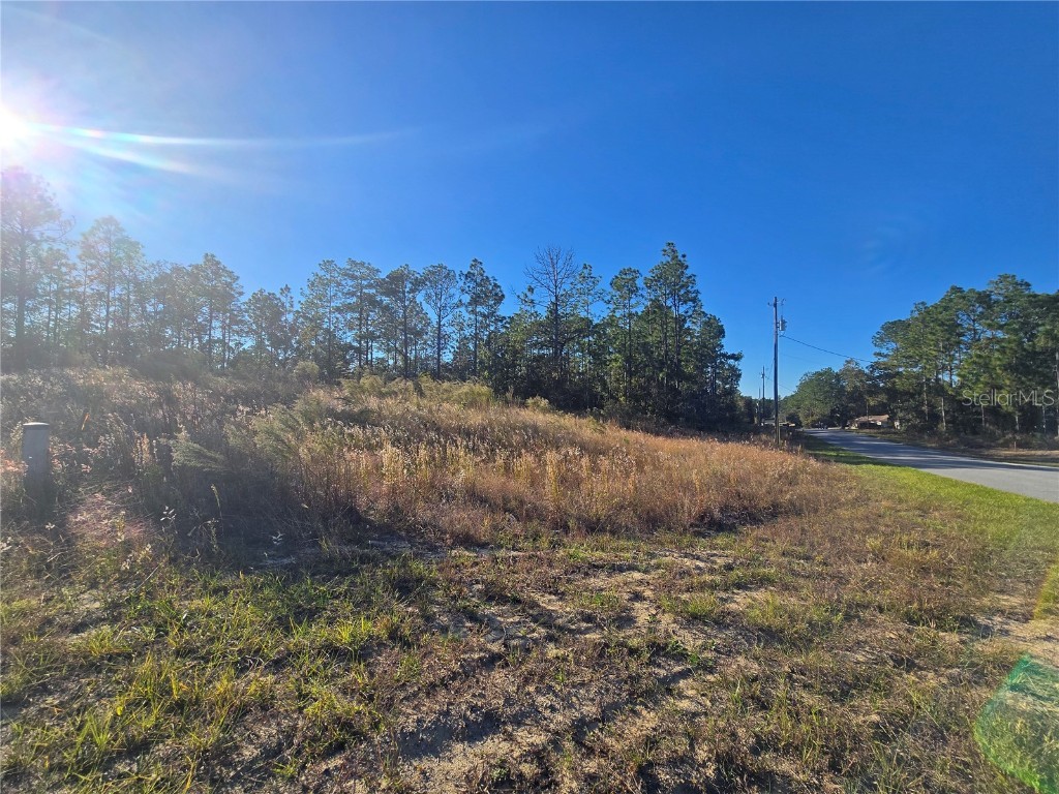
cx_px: 530
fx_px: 398
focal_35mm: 13
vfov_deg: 89.9
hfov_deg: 106.2
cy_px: 397
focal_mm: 2.2
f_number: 2.2
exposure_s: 1/2775
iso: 50
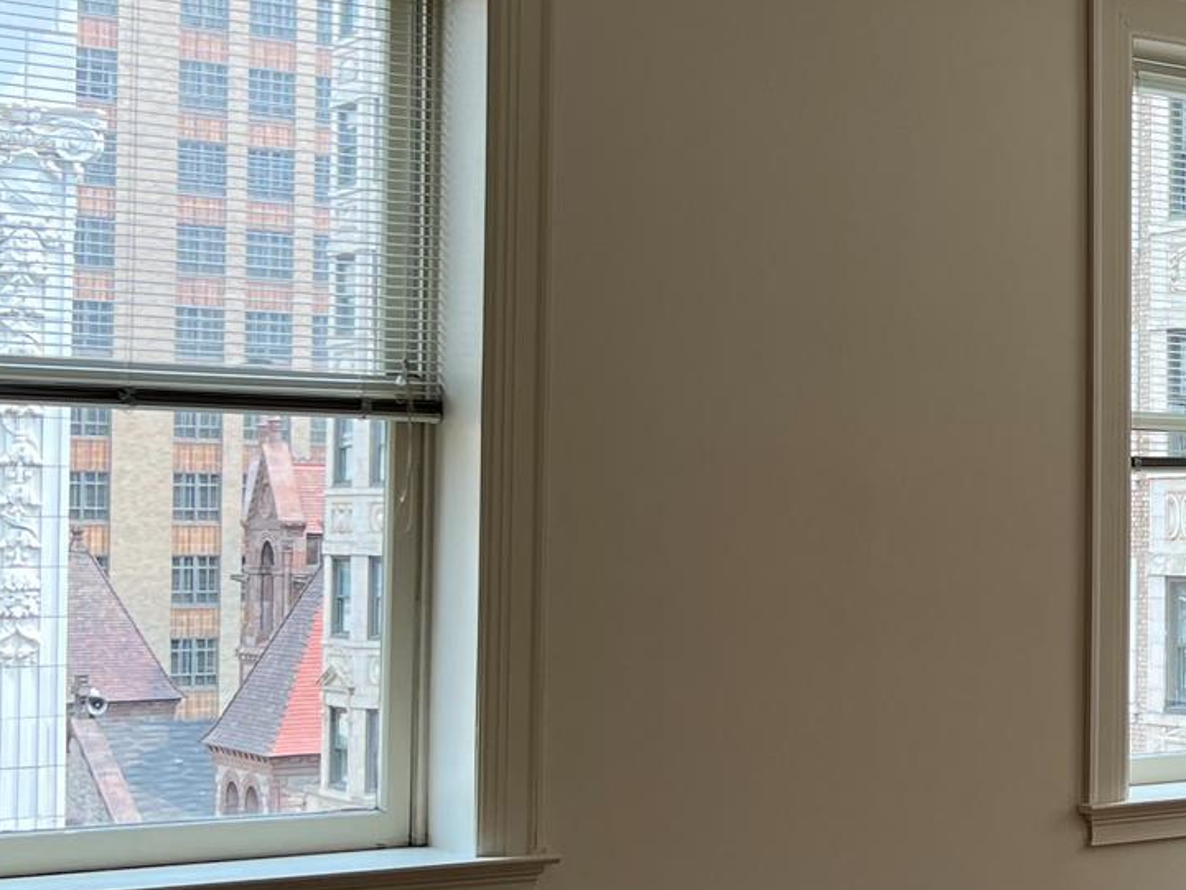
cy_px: 463
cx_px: 1356
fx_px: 2535
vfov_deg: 19.9
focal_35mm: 74
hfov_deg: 24.3
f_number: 1.5
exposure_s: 1/353
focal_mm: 5.7
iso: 50
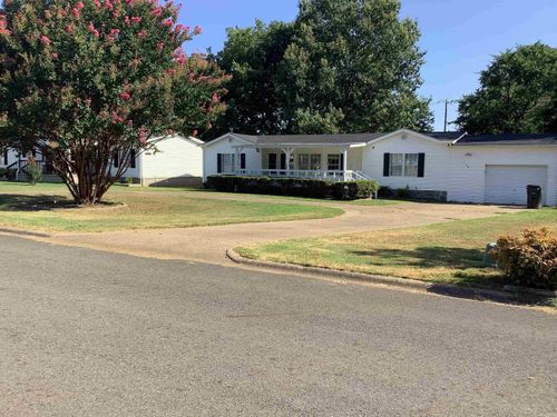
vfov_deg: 45.4
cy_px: 208
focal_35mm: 31
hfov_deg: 58.4
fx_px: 499
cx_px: 278
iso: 25
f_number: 2.4
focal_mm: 3.3
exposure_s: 1/708
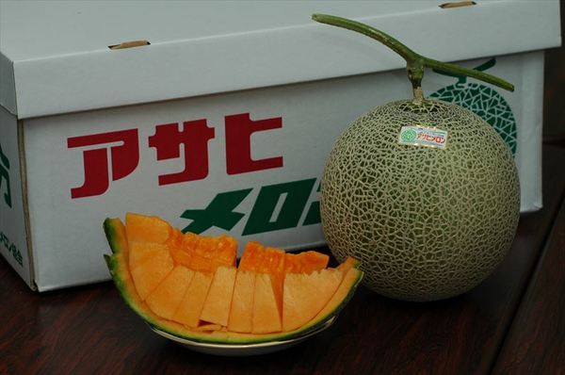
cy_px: 188
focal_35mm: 105
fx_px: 1645
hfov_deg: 19.5
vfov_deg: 13.0
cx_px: 282
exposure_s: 1/125
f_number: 8
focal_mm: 70
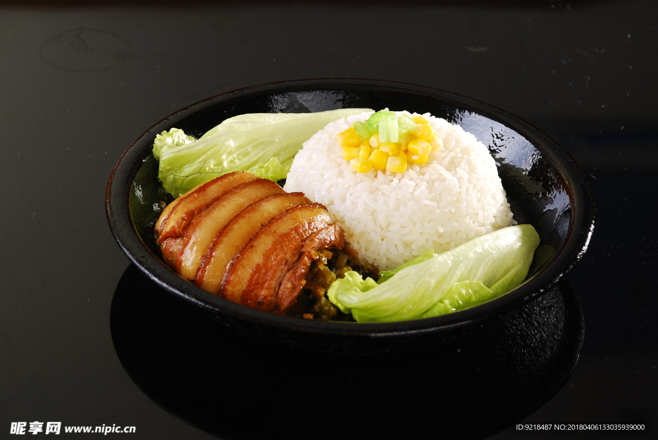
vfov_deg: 11.4
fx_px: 2195
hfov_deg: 17.0
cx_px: 329
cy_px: 220
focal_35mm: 120
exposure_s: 1/125
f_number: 8
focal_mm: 80
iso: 100
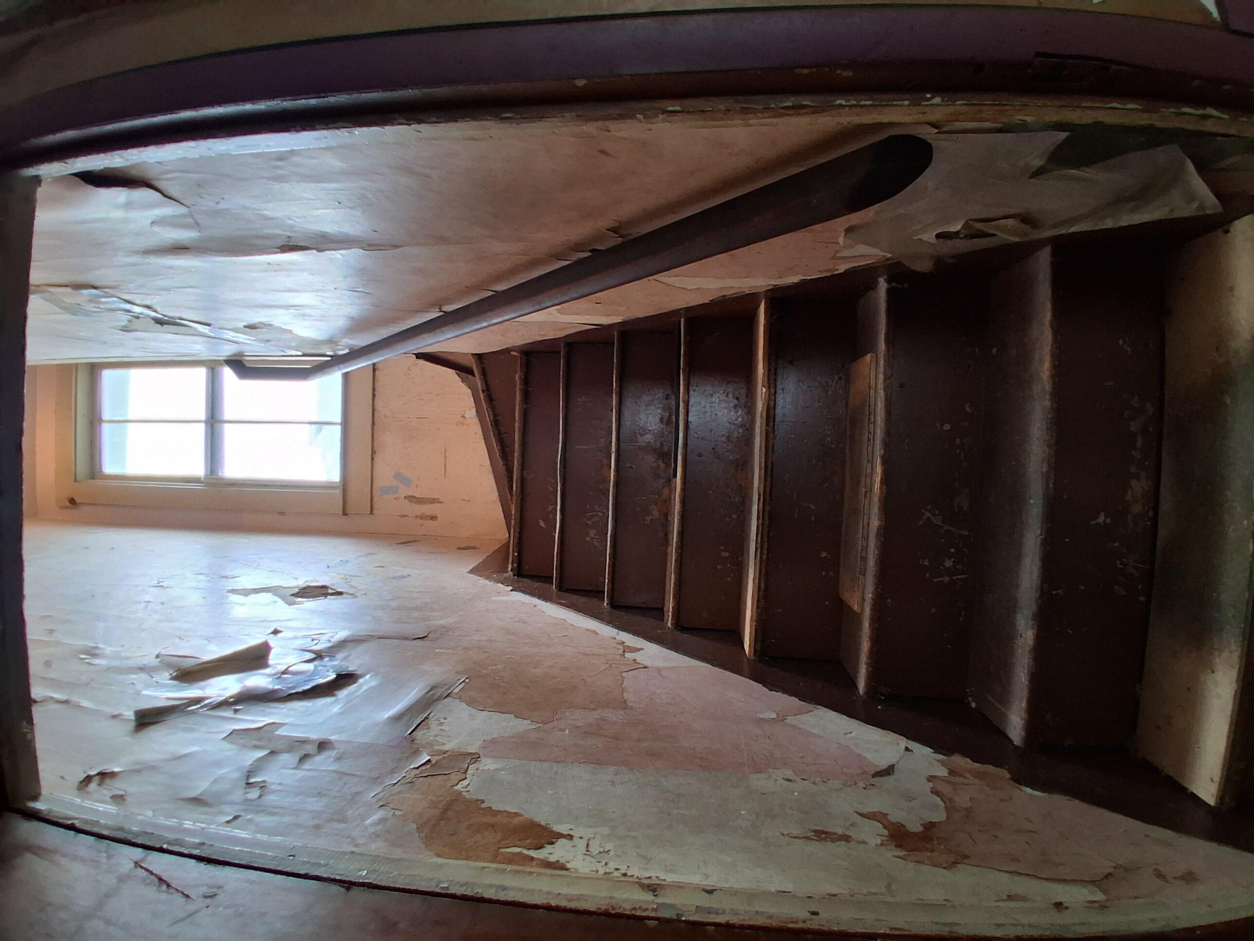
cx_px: 627
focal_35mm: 17
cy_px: 470
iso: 125
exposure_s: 1/60
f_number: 2.2
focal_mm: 1.4
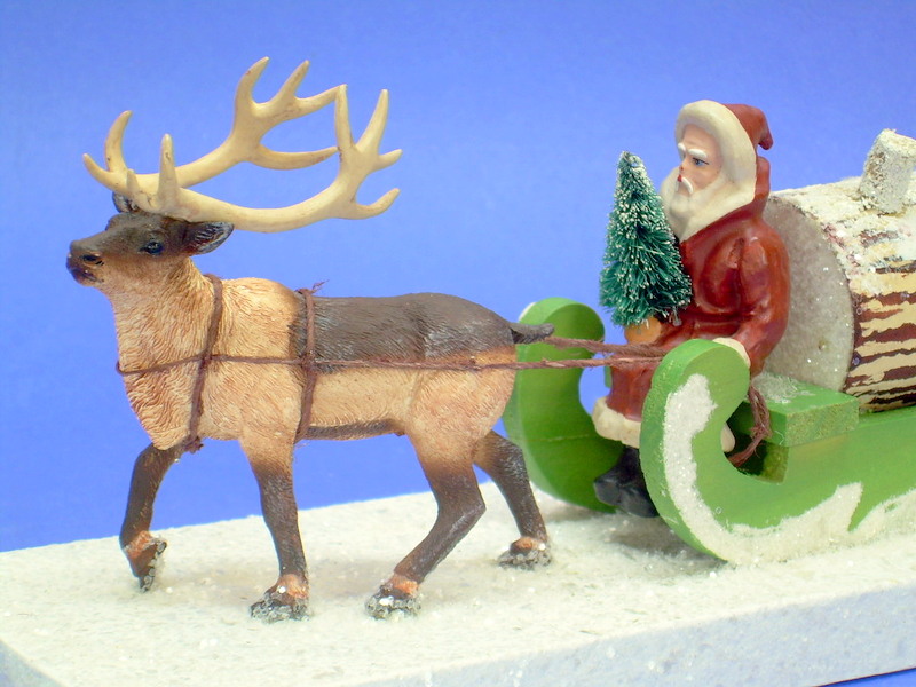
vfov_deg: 13.5
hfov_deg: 17.9
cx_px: 458
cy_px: 344
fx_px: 2911
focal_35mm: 110
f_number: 4.9
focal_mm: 18.9
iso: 50
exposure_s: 1/5.2
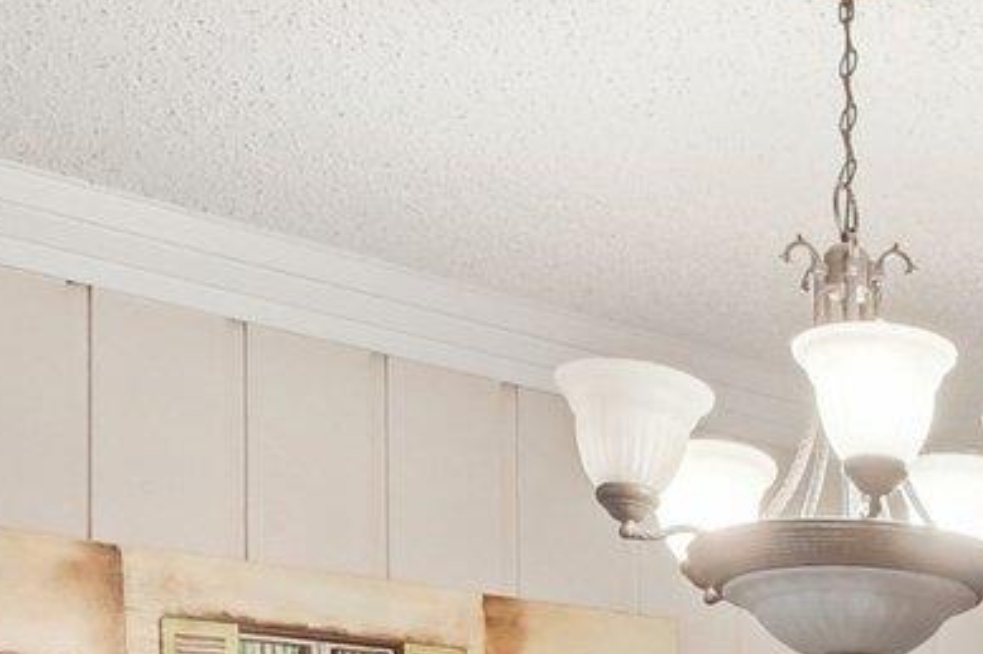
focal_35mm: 79
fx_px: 2156
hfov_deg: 22.5
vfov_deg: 16.1
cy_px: 928
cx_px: 1337
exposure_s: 1/5
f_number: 8
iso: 400
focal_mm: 10
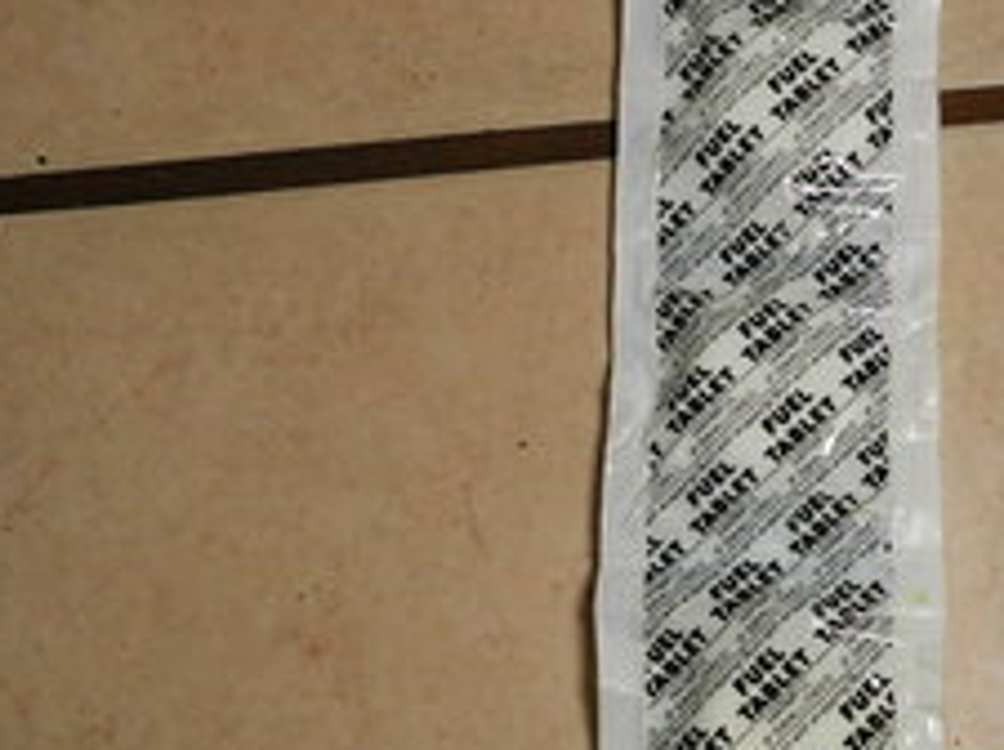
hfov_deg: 33.5
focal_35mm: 57
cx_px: 692
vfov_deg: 25.3
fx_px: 1651
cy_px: 558
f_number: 3.7
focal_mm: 5.6
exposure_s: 1/125
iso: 640
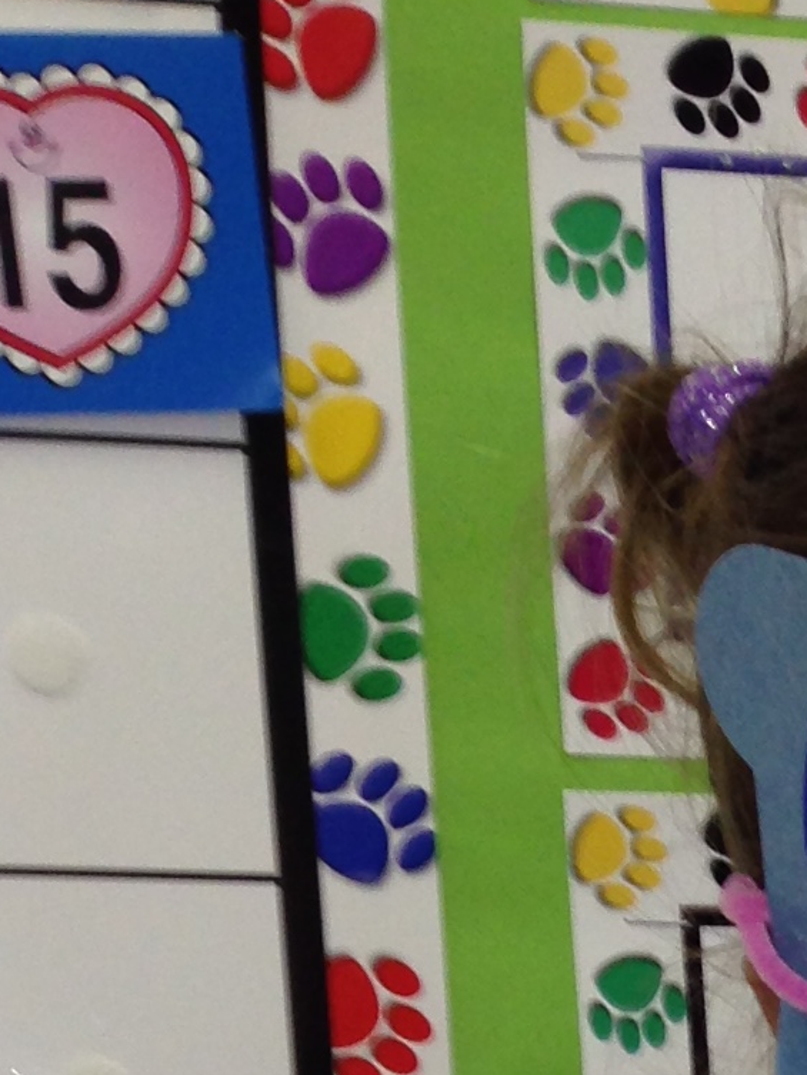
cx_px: 1601
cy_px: 2303
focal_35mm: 143
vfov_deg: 12.0
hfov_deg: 9.7
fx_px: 4444
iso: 50
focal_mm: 4.12
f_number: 2.4
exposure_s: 1/31
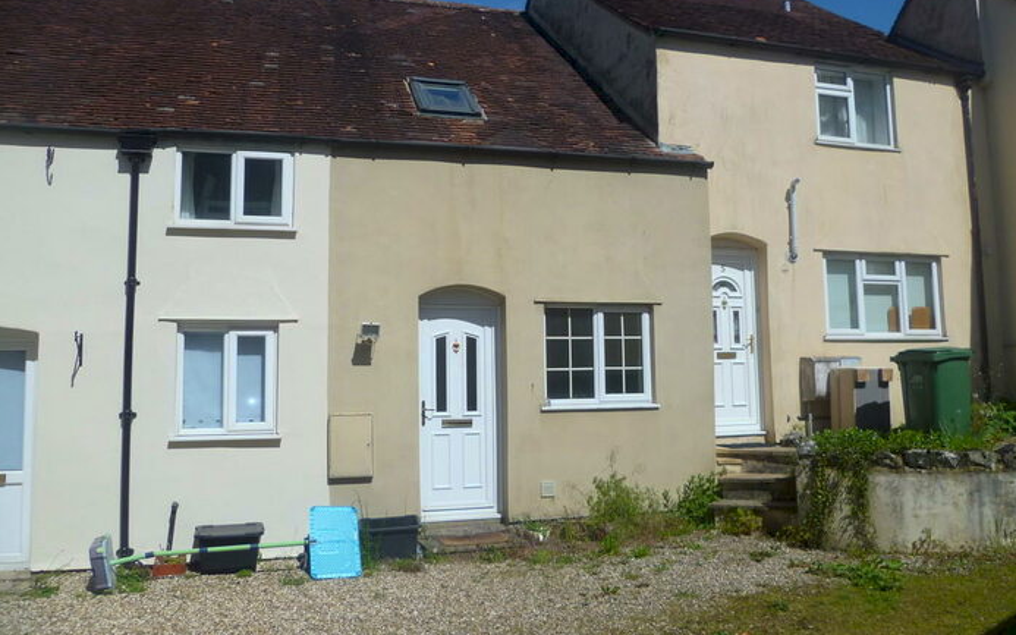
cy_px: 281
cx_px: 512
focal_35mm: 30
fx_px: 831
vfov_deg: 41.8
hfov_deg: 62.9
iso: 100
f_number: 9
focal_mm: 5
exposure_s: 1/400
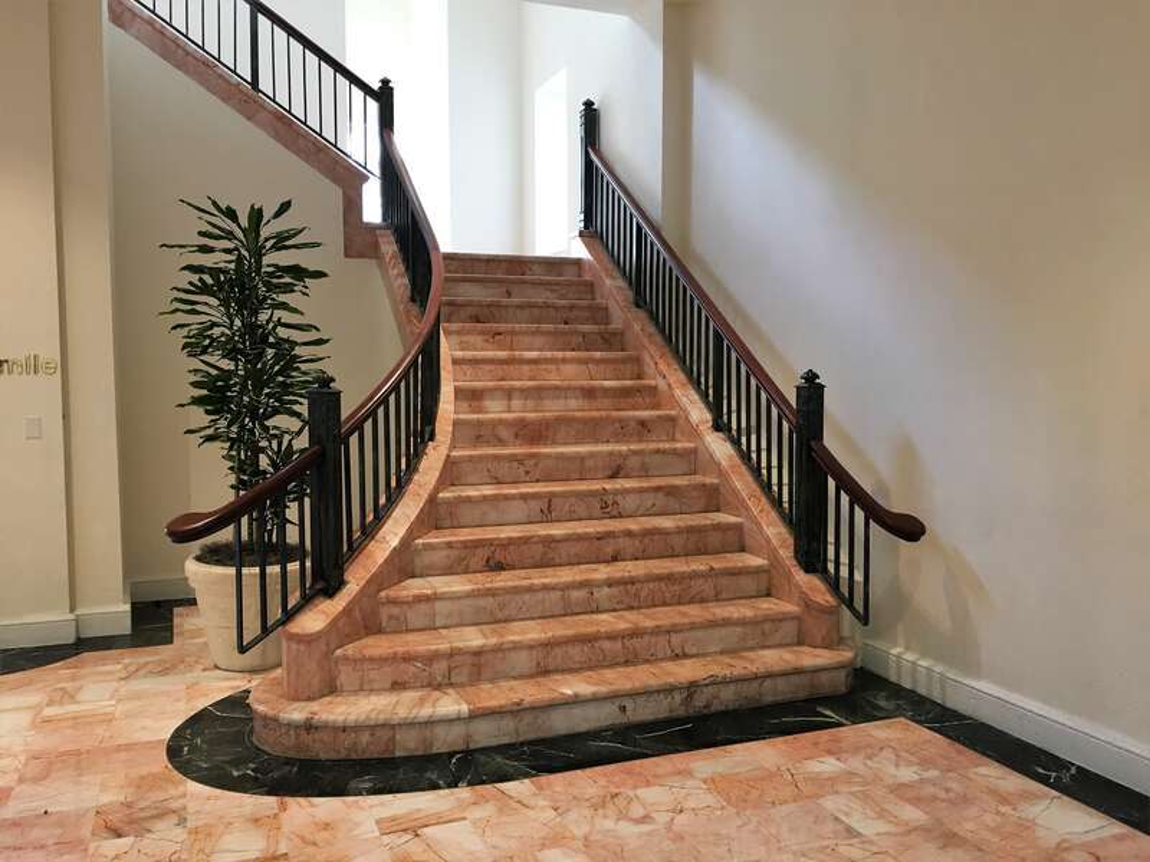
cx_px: 575
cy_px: 431
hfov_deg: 61.7
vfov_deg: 48.2
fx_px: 963
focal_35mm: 29
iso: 80
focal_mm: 4.15
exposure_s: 1/30
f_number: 2.2
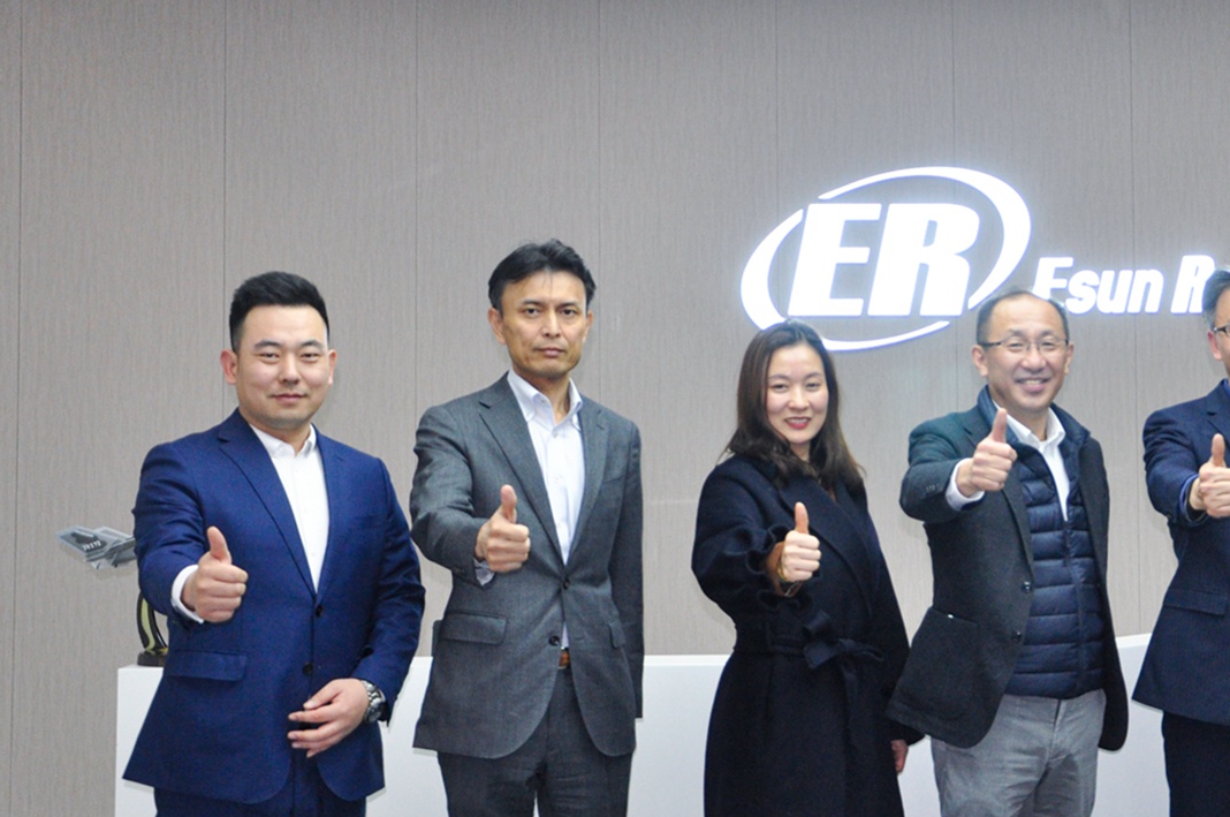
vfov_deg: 20.5
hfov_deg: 30.0
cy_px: 342
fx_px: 2252
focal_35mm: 66
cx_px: 939
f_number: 4
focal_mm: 26
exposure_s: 1/125
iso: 720
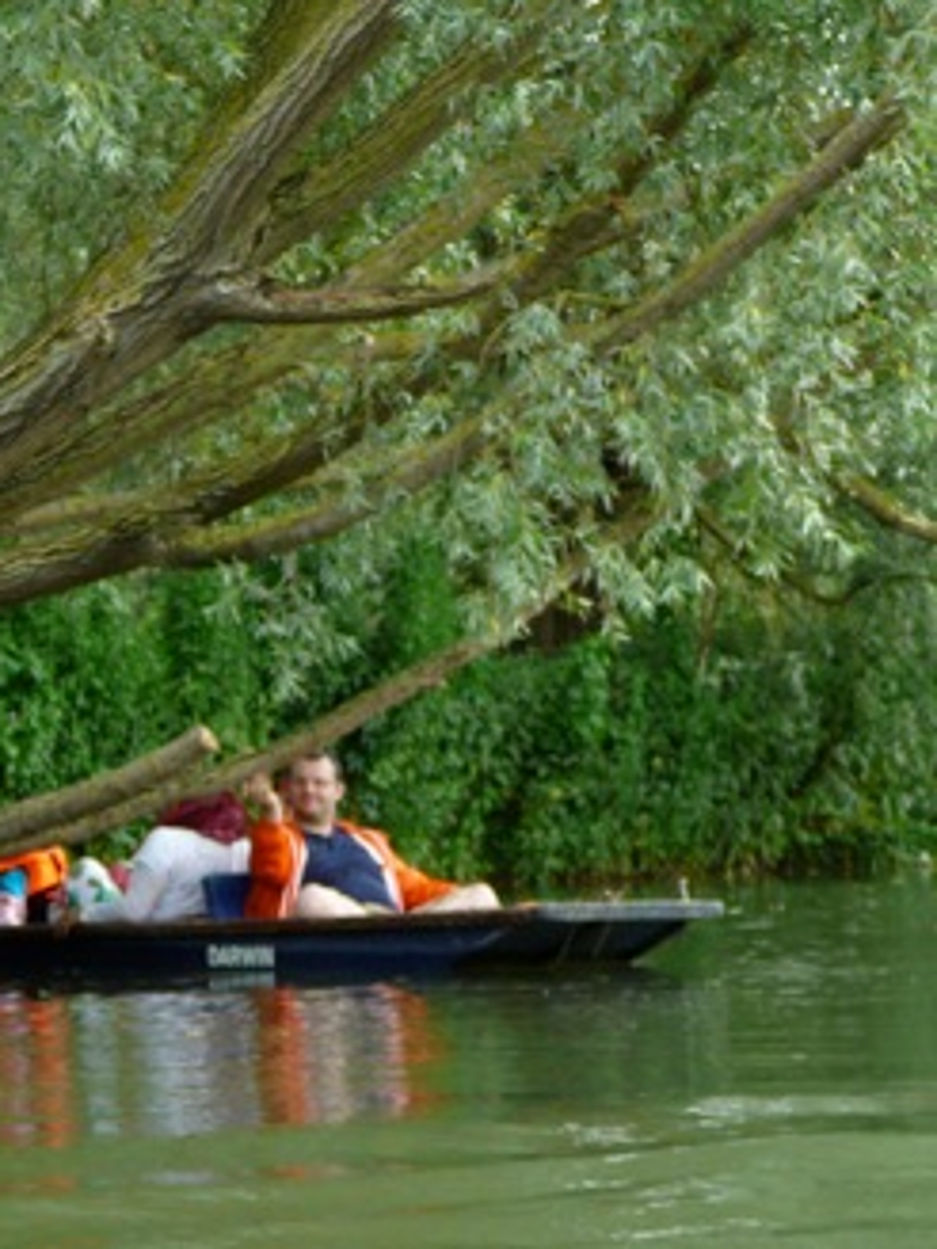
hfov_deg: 8.0
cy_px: 624
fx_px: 6641
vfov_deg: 10.7
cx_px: 107
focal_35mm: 184
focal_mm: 20.4
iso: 80
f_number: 4
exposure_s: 1/80
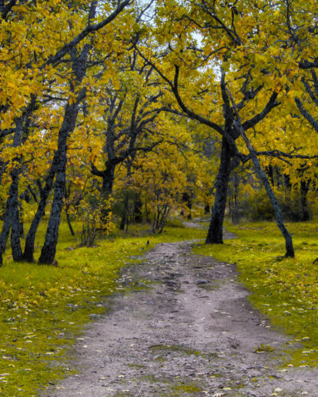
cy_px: 145
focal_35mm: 67
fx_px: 788
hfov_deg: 22.8
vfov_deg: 28.2
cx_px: 196
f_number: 14
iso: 200
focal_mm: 24
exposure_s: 1/50
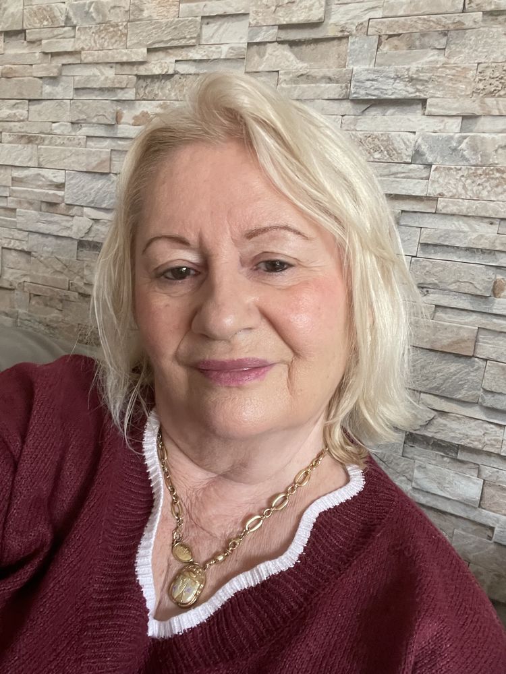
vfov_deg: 60.0
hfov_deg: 46.8
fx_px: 585
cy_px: 337
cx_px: 253
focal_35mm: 30
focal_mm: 2.71
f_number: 2.2
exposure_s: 1/40
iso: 400
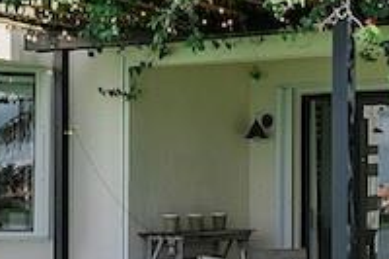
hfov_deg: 19.0
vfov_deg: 13.0
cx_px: 370
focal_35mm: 105
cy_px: 202
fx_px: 1134
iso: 100
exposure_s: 1/160
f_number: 11
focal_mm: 10
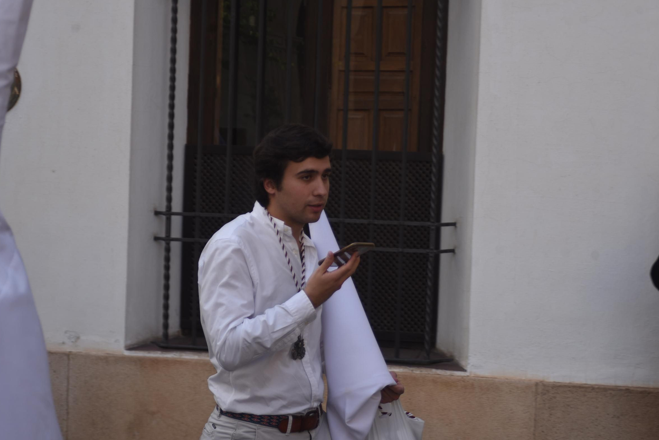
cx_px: 324
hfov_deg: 23.6
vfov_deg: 15.9
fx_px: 1575
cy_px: 227
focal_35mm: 86
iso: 100
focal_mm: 78
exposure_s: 1/160
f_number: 5.6
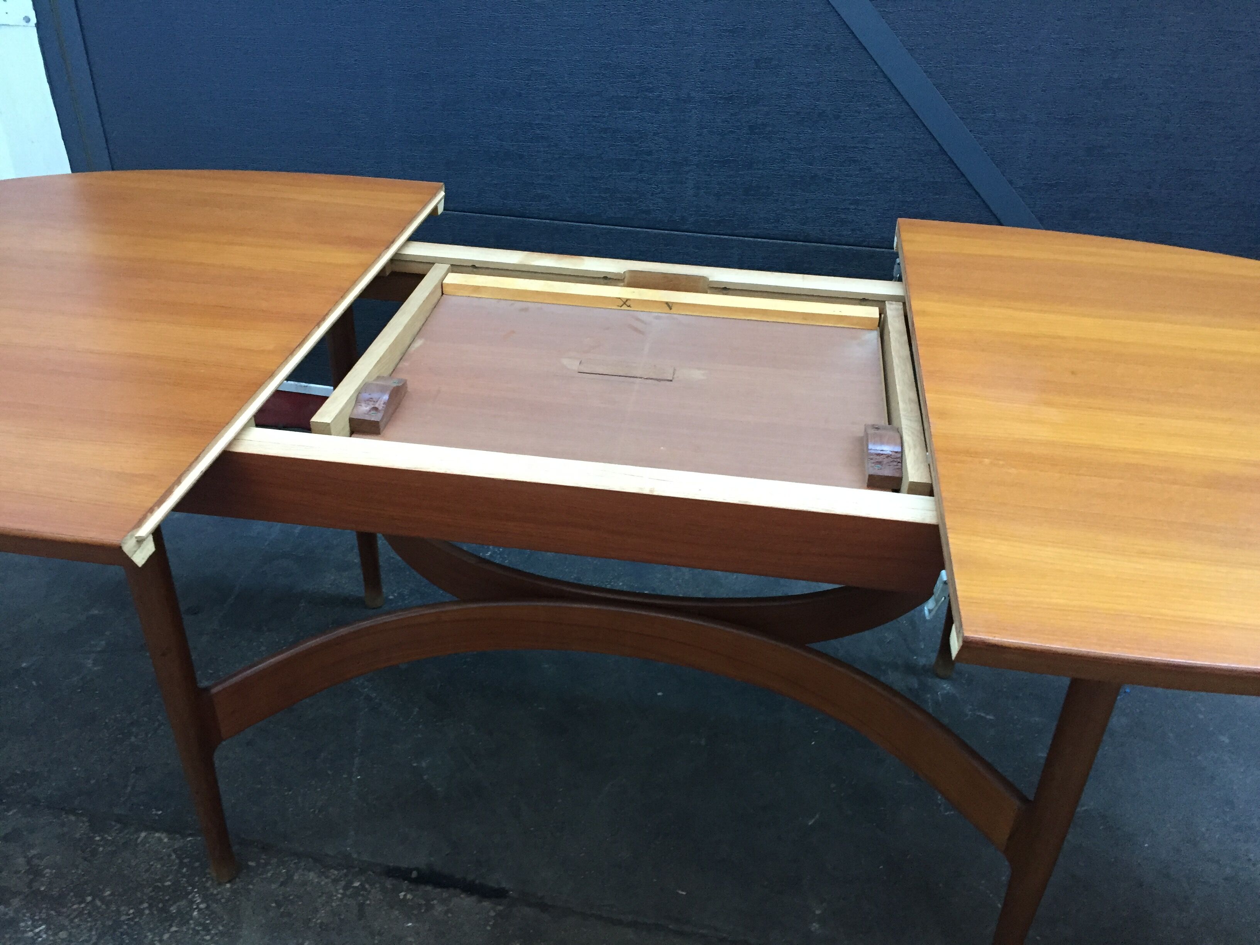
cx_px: 630
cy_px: 472
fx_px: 1056
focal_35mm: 29
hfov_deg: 61.7
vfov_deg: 48.2
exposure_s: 1/20
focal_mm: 4.15
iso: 250
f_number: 2.2
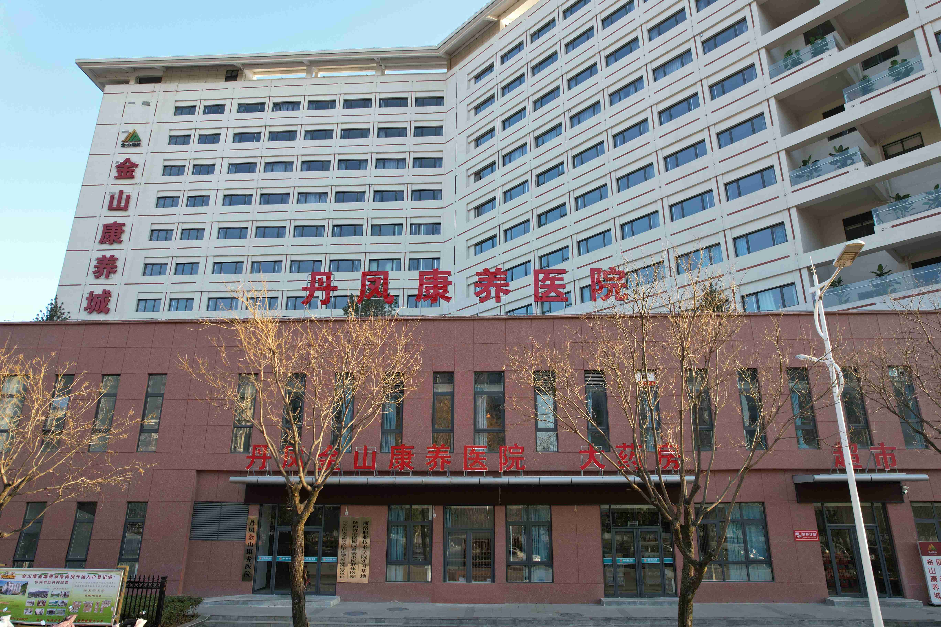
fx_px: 575
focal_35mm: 22
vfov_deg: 57.2
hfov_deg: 78.6
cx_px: 470
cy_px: 314
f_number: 2.8
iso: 100
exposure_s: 1/250
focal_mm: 8.38
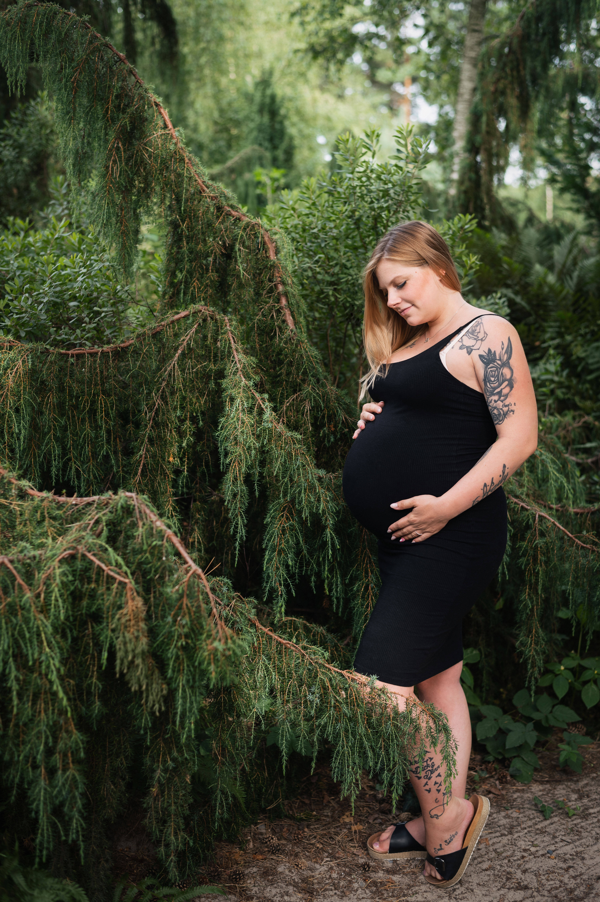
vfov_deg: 39.6
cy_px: 451
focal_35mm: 50
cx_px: 300
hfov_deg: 27.0
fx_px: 1252
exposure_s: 1/160
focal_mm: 50
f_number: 3.2
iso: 100
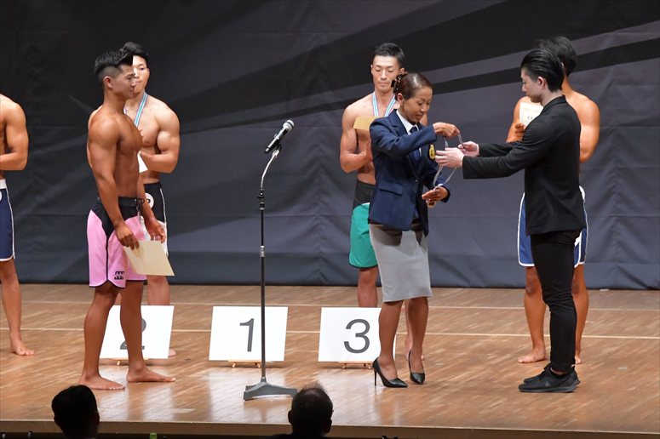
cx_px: 330
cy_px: 220
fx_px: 4123
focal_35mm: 225
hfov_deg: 9.2
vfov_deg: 6.1
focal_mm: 150
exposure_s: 1/400
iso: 8000
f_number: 5.6
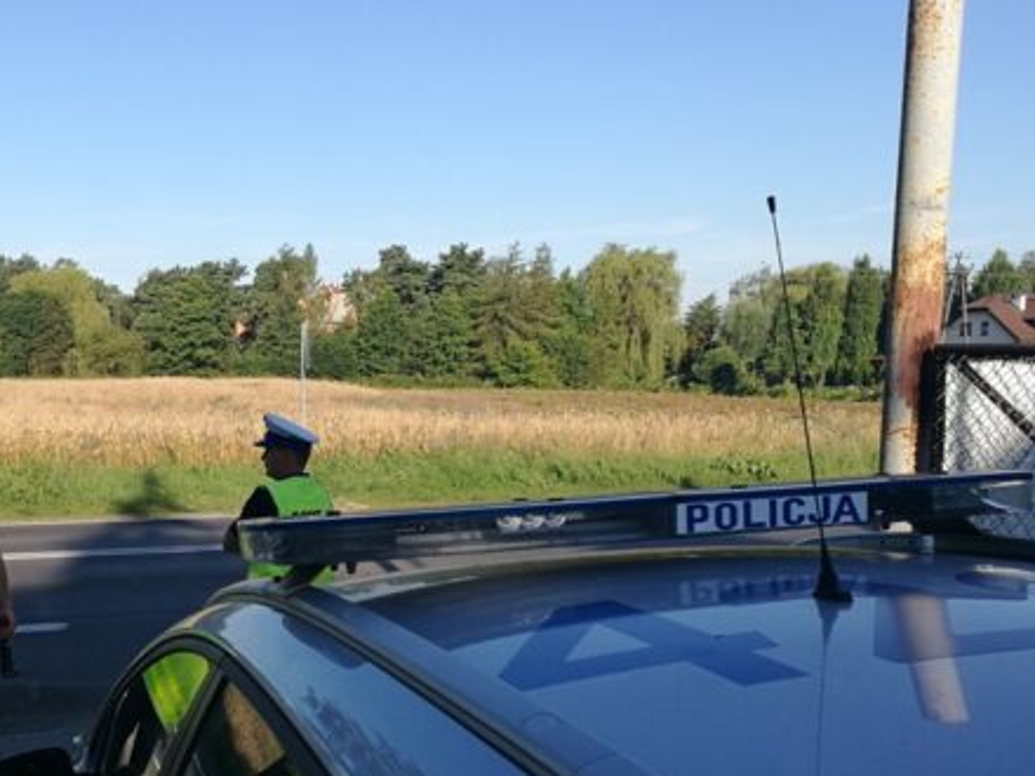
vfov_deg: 33.4
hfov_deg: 42.0
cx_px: 216
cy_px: 502
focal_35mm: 43
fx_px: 1286
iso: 50
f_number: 2.2
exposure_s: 1/718
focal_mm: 4.5
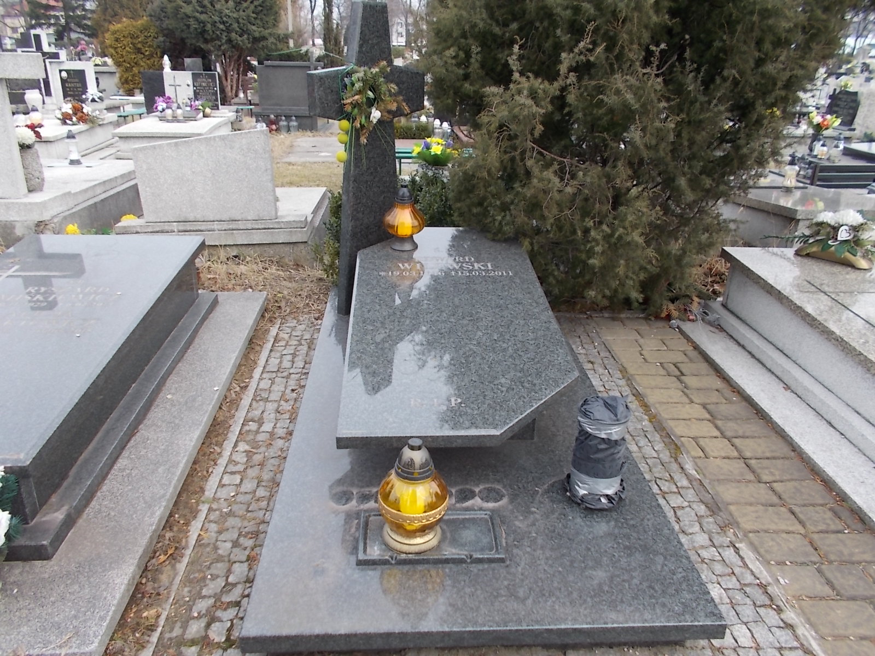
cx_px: 438
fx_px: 657
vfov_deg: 53.1
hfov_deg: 67.3
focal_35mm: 26
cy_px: 328
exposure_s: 1/250
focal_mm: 4.6
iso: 80
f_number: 3.2
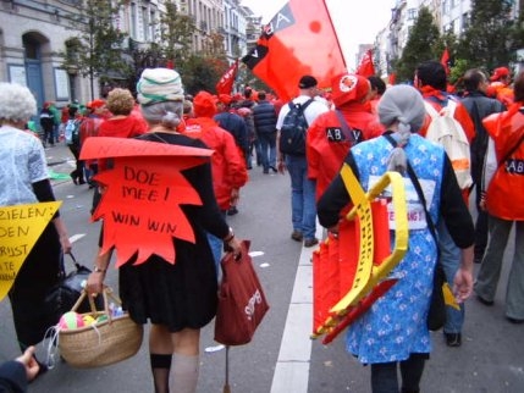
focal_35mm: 37
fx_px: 560
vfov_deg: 38.7
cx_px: 262
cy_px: 196
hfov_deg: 50.1
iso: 63
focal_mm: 6.2
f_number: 2.9
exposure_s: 1/125
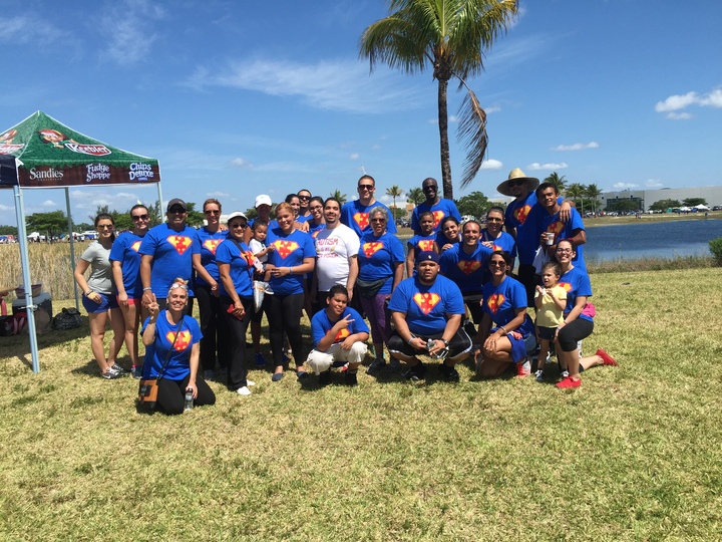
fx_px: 605
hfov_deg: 61.7
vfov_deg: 48.2
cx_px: 361
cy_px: 271
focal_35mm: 29
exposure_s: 1/2198
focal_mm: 4.15
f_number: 2.2
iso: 32
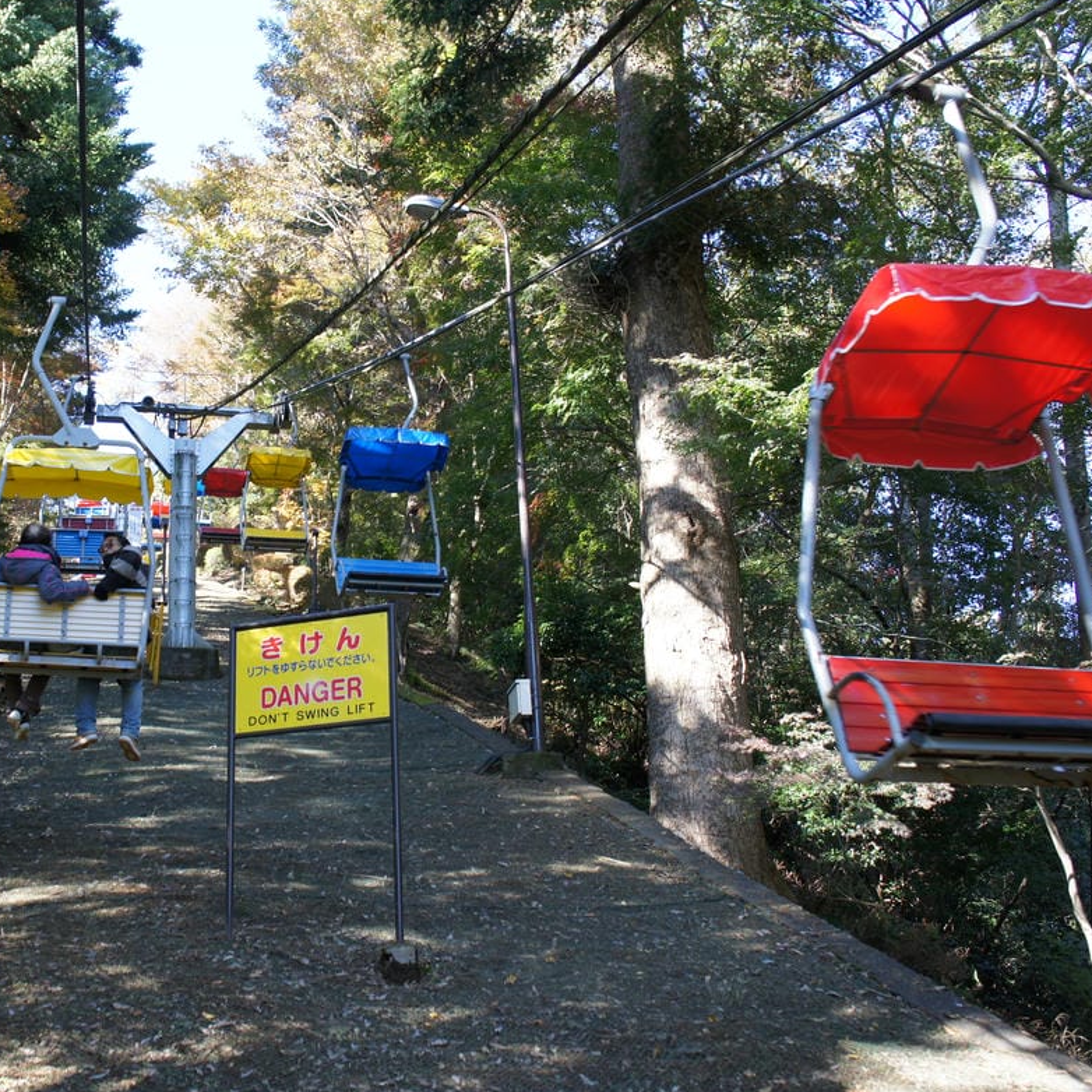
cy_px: 537
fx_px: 1535
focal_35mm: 43
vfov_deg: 39.2
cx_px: 331
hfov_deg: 38.5
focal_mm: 22
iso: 200
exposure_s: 1/60
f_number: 5.6
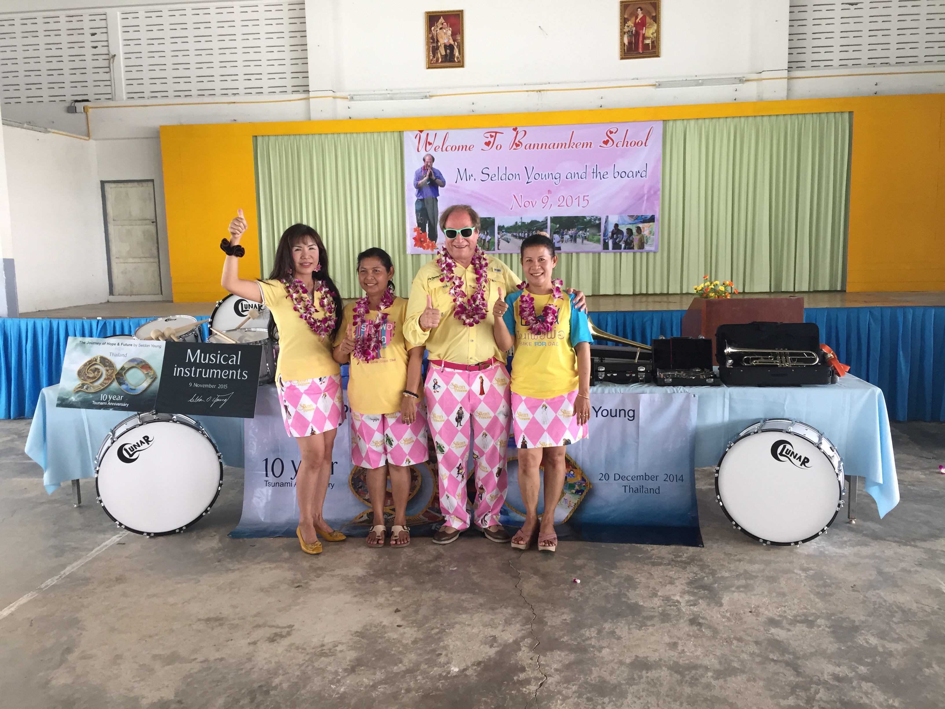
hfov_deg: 61.7
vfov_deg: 48.2
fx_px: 792
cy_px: 354
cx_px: 472
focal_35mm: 29
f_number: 2.2
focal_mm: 4.15
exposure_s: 1/33
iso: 40
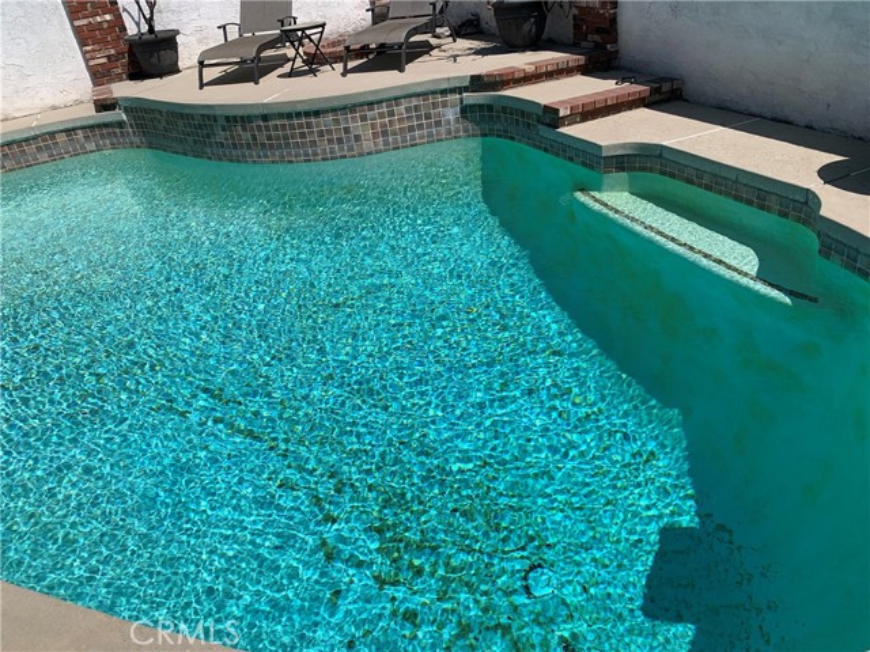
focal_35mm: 26
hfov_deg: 67.3
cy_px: 326
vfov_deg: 53.1
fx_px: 653
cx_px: 435
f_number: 1.8
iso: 25
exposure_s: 1/4902
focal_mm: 4.25
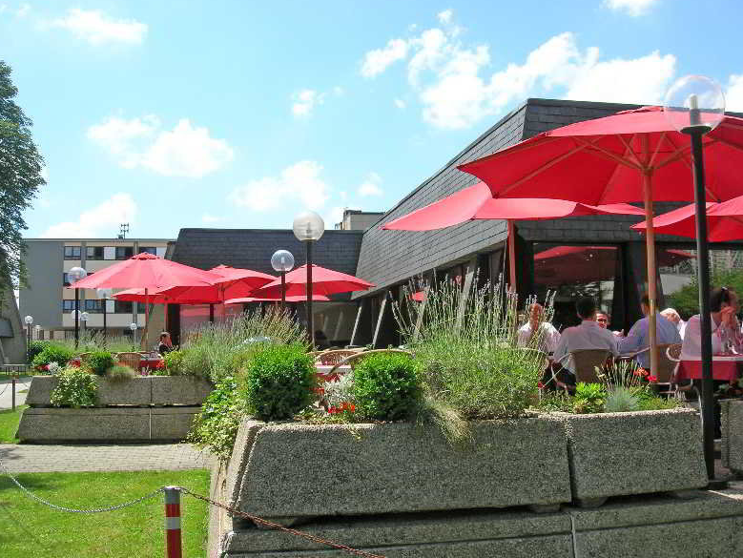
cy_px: 279
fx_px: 837
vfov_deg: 36.8
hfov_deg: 47.8
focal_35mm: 39
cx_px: 370
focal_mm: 7.8
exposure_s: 1/412
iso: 64
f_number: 4.8
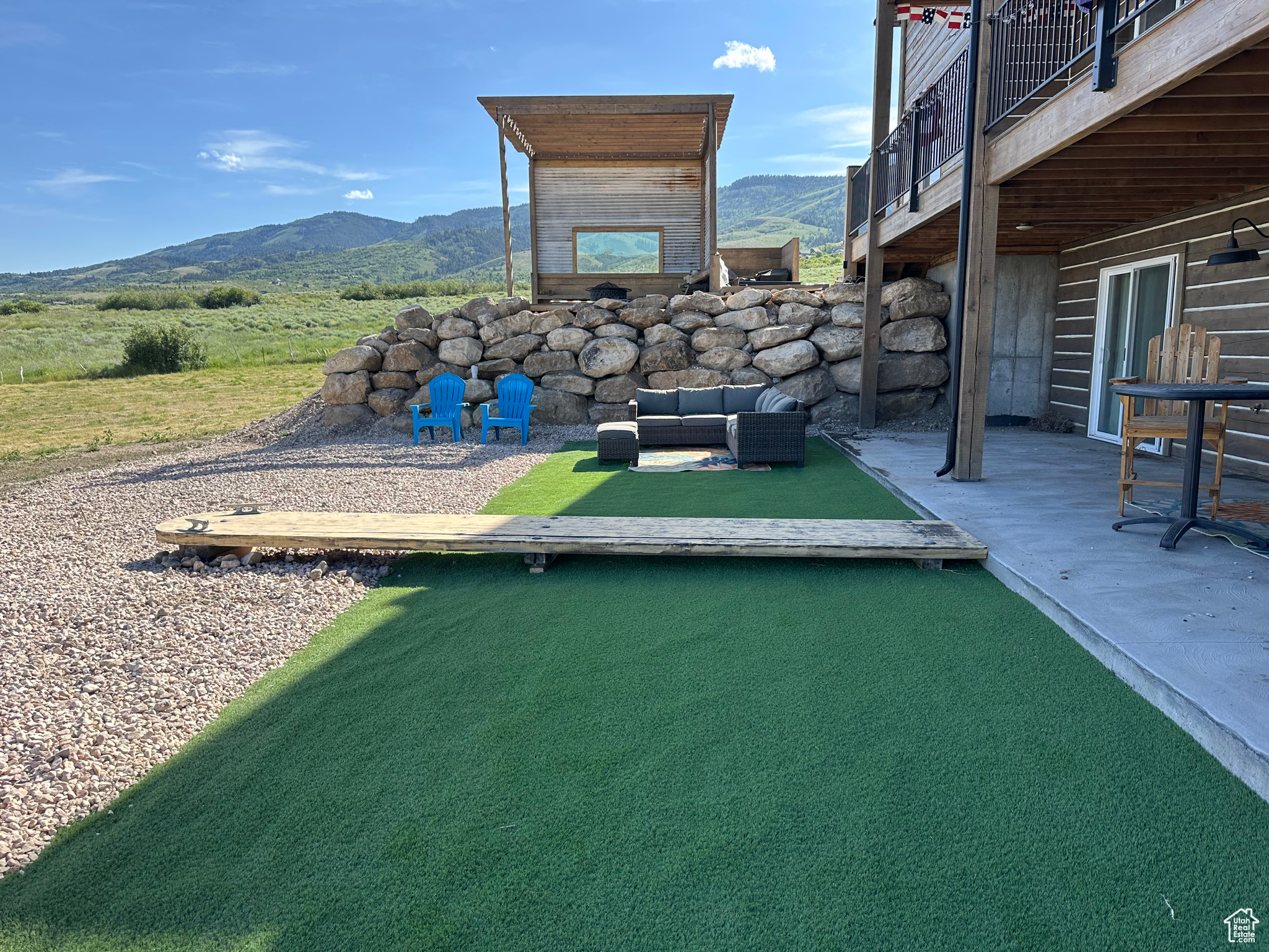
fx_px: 880
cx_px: 634
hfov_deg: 71.6
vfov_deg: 56.8
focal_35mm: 24
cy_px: 476
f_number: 1.78
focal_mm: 6.86
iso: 80
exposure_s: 1/1916
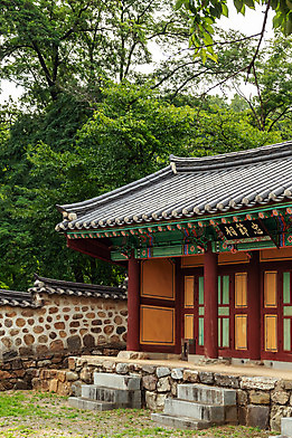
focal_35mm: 49
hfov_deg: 26.5
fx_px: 597
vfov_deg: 40.4
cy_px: 220
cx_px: 265
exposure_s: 1/640
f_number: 6.3
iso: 400
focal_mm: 32
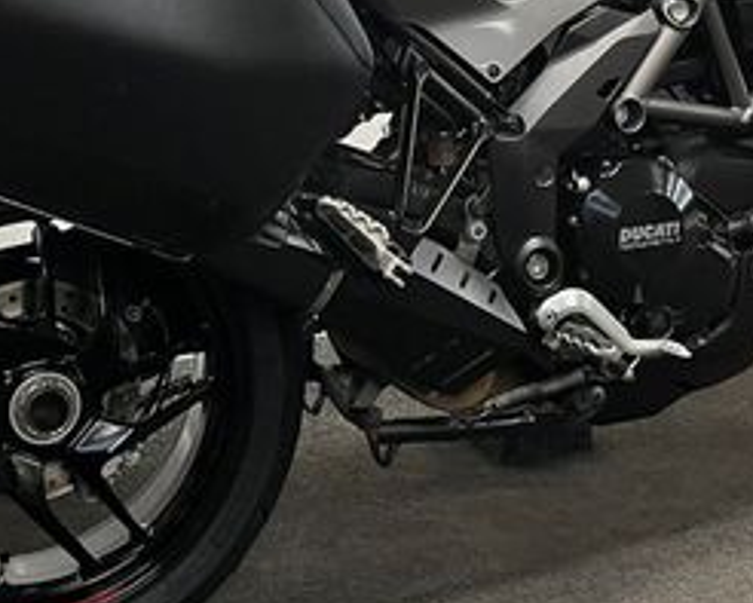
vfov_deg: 22.2
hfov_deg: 28.7
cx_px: 328
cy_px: -15
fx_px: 1471
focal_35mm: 66
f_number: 1.6
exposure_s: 1/50
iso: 80
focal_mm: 5.1
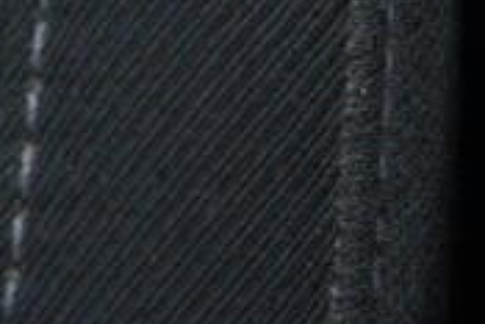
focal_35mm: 211
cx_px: 1109
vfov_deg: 6.5
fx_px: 2845
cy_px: 303
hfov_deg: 8.9
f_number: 2.8
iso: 200
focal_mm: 24
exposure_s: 1/40
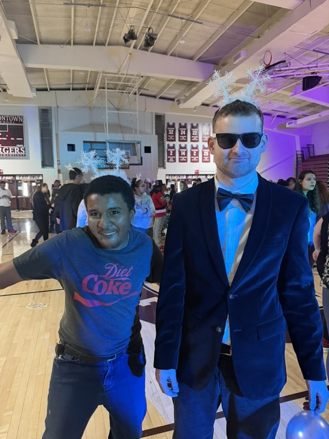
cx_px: 164
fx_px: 304
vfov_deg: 71.6
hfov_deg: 56.8
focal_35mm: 24
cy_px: 220
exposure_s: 1/35
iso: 800
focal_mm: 6.76
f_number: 1.78
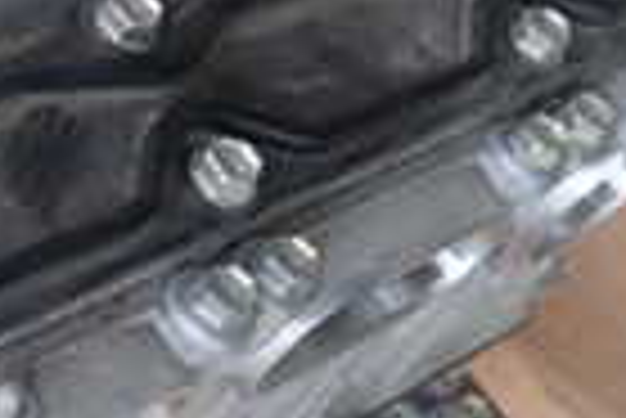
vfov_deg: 12.2
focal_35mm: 112
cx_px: -50
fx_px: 1950
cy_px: 283
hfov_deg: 17.7
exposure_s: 1/60
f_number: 2
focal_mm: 4.5
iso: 125
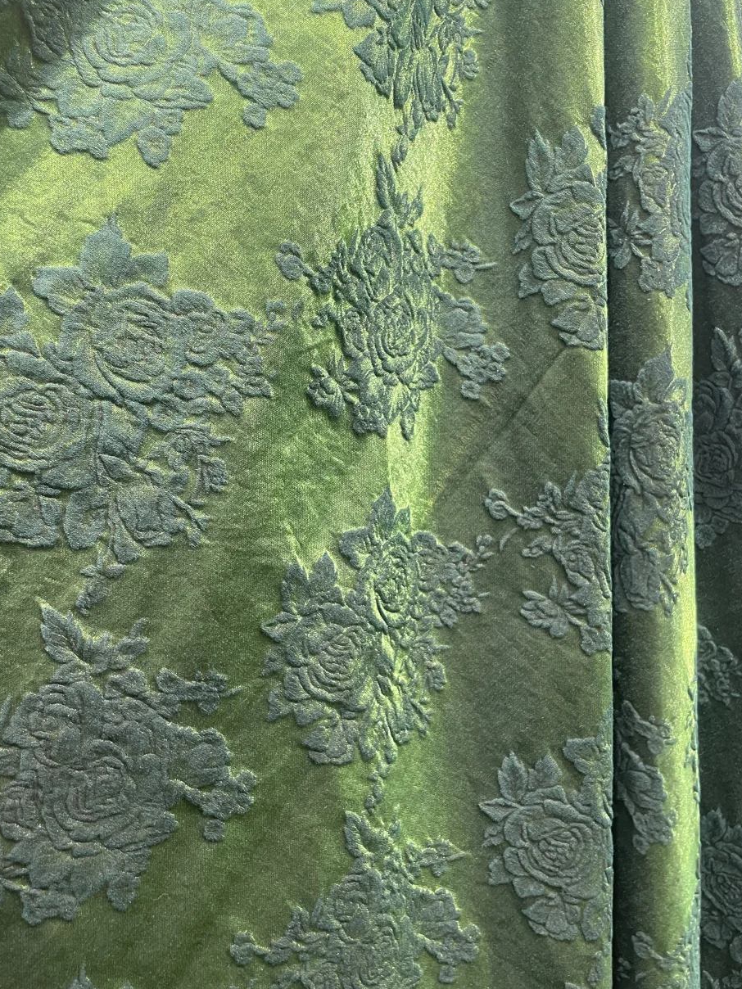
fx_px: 886
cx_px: 345
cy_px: 492
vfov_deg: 58.4
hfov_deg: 45.4
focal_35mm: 31
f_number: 1.6
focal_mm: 4.2
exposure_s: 1/50
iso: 100
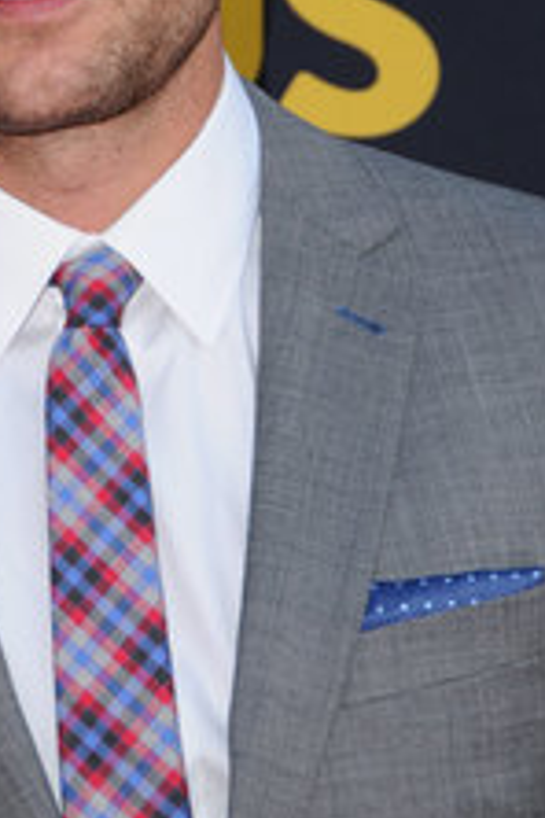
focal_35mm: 351
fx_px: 7970
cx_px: 81
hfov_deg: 3.9
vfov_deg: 5.9
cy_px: 129
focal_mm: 130
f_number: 8
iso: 800
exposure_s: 1/200
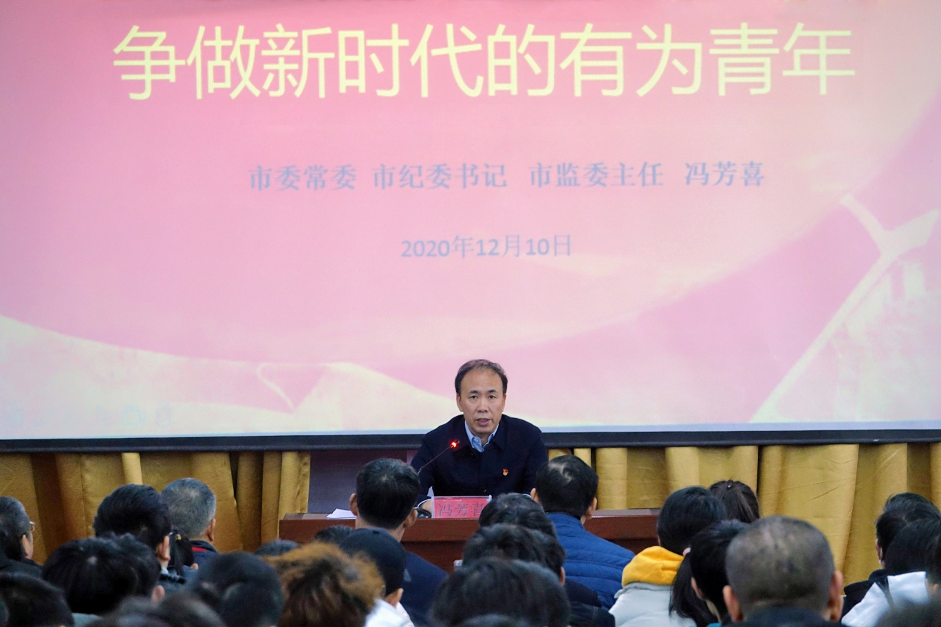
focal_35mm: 200
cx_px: 470
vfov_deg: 6.9
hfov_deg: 10.3
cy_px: 314
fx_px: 5227
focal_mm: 73.24
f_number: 4
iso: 800
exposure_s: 1/30
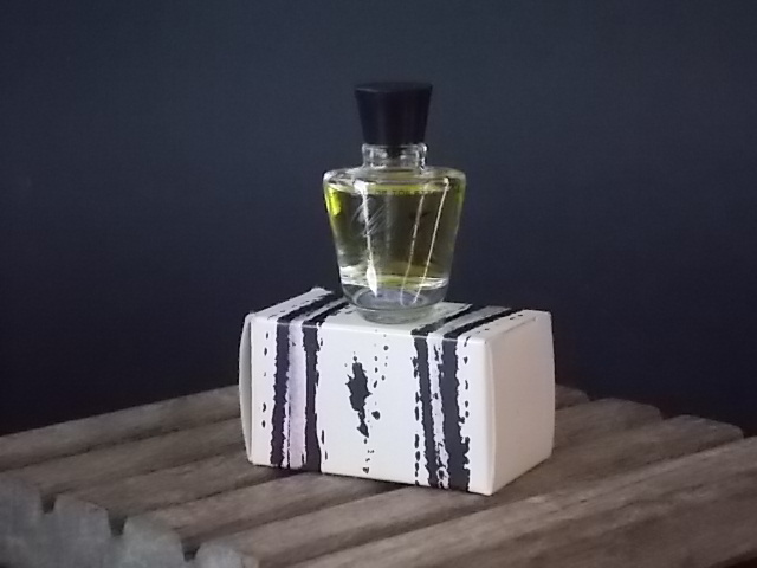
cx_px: 378
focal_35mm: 113
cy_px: 284
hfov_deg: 17.4
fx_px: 2471
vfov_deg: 13.1
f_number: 6
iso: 800
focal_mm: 20.1
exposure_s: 1/100
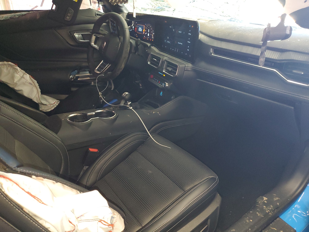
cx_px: 154
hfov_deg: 67.3
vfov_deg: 53.1
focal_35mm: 26
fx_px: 232
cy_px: 116
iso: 295
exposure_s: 1/30
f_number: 1.5
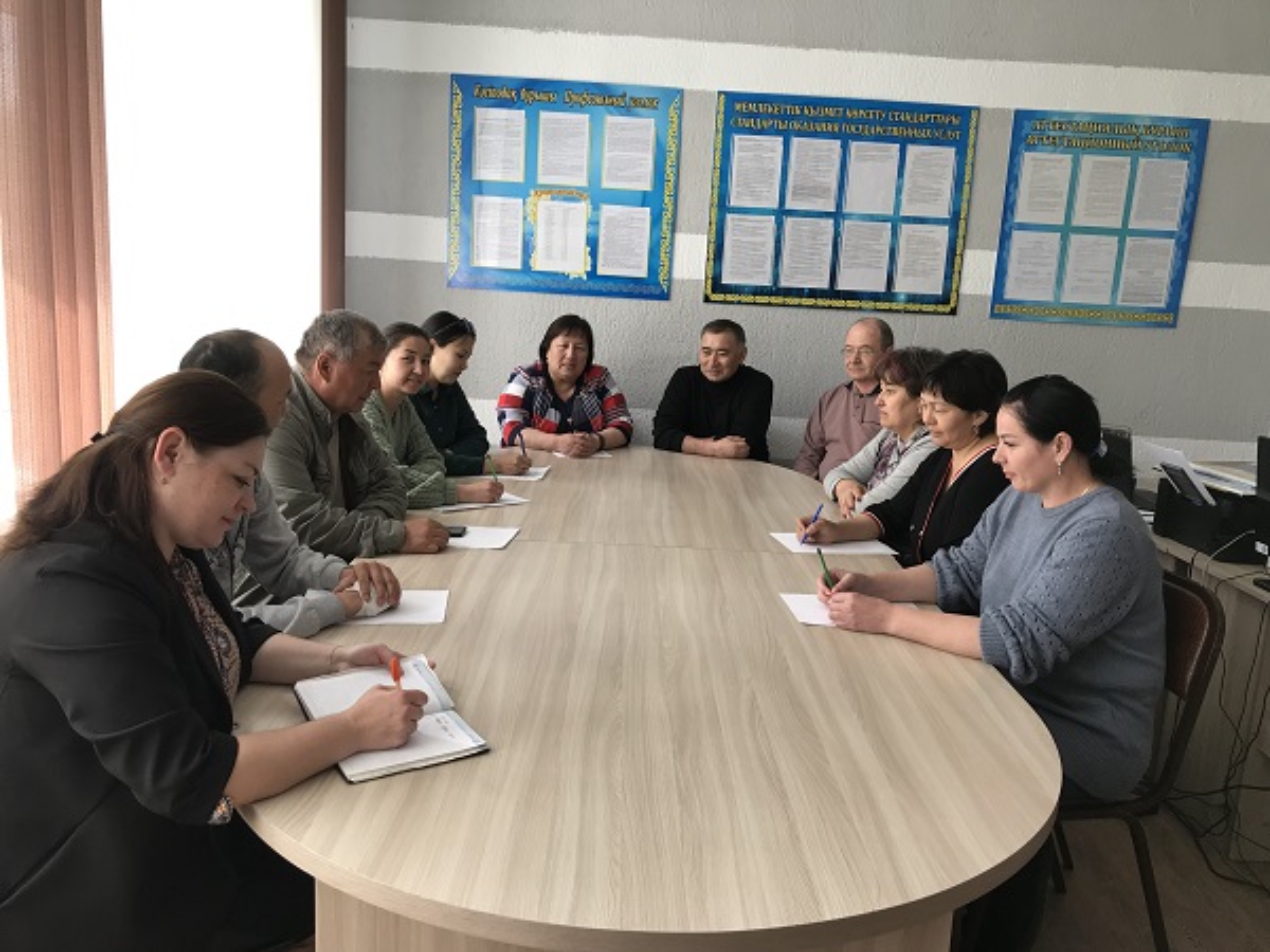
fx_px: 1027
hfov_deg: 63.4
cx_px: 635
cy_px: 476
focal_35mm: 28
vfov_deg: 49.7
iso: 25
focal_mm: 3.99
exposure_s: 1/100
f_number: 1.8
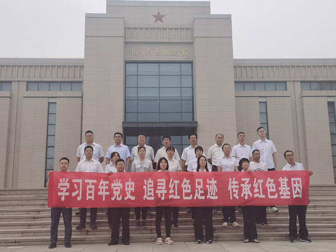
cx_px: 168
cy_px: 126
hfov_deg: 47.9
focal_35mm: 39
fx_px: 379
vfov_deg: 36.8
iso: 50
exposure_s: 1/914
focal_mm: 5.58
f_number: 1.8
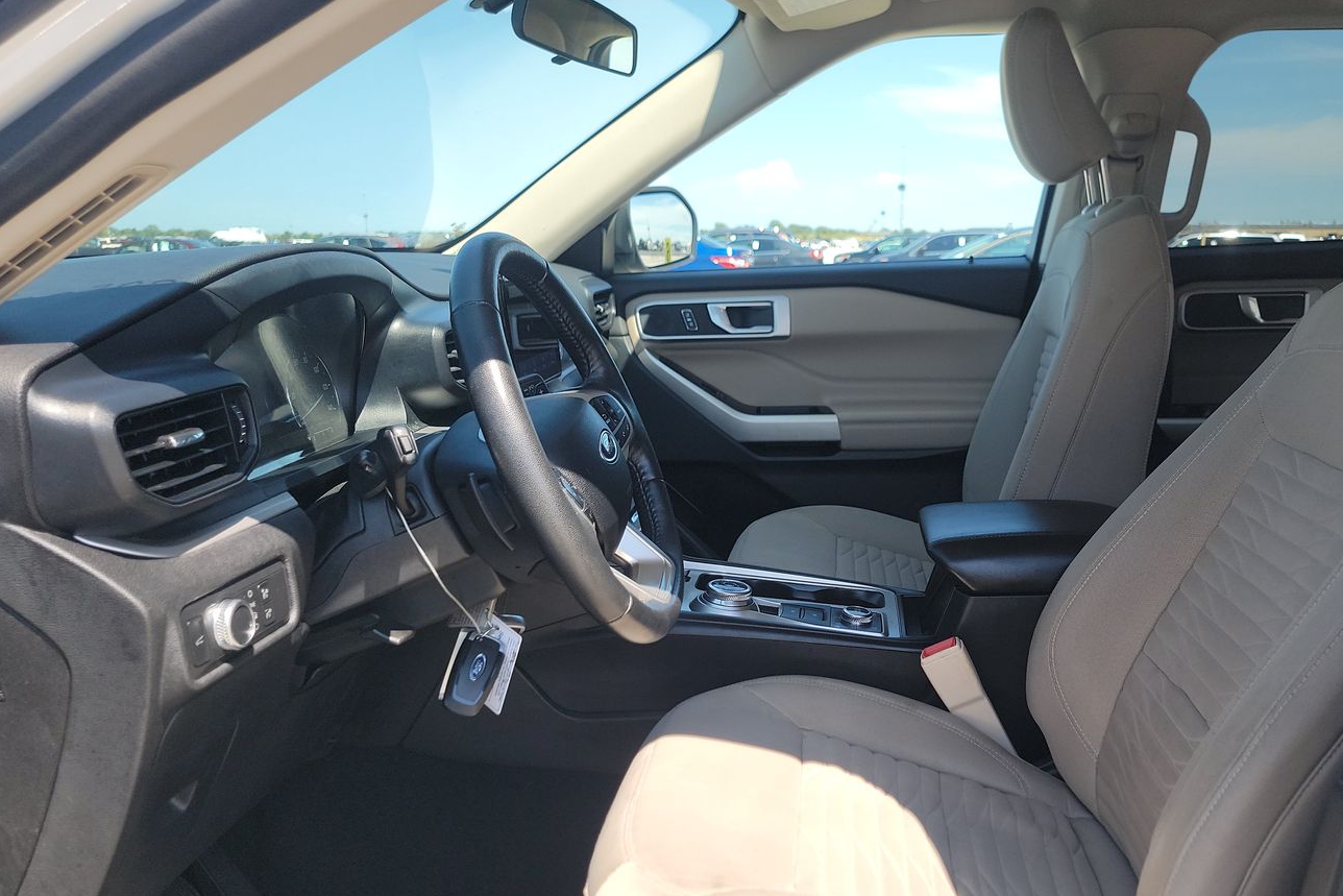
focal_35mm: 31
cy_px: 599
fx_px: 1157
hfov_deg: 59.8
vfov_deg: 41.8
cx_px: 808
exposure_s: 1/243
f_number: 1.8
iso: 50
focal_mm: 6.7
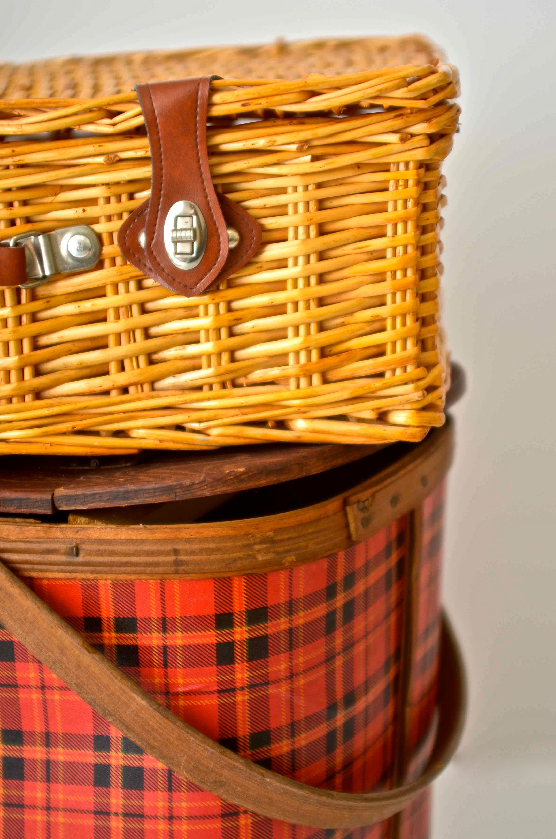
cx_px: 278
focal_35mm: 105
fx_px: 2443
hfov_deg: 13.0
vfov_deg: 19.5
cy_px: 420
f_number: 2.8
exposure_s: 1/250
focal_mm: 70
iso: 100
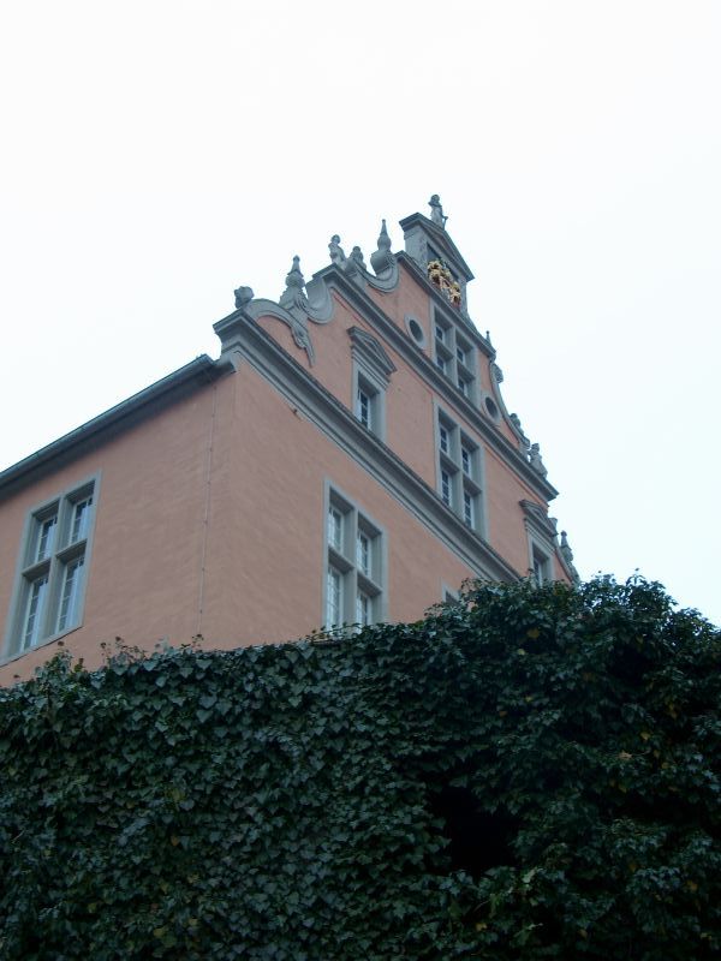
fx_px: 1666
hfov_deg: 24.4
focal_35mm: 60
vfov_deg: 32.2
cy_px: 480
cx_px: 360
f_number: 5.6
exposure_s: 1/10.7
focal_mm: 12.52
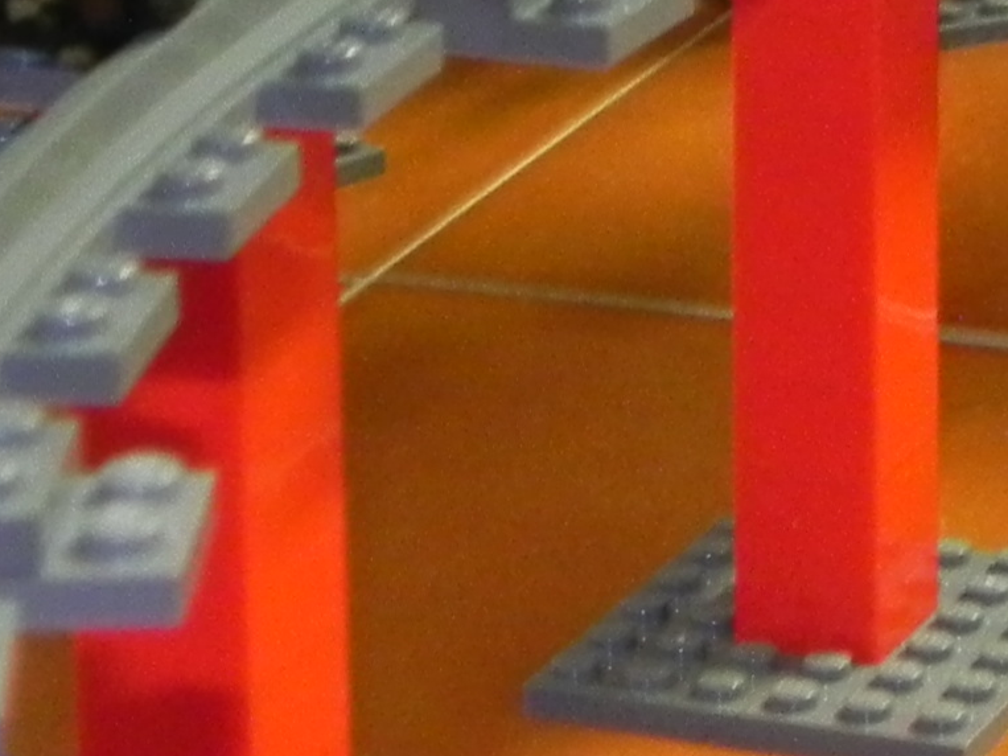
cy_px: -747
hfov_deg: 9.9
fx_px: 5707
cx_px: 1317
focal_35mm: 196
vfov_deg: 7.3
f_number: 3.2
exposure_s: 1/5.5
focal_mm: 7.3
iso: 400
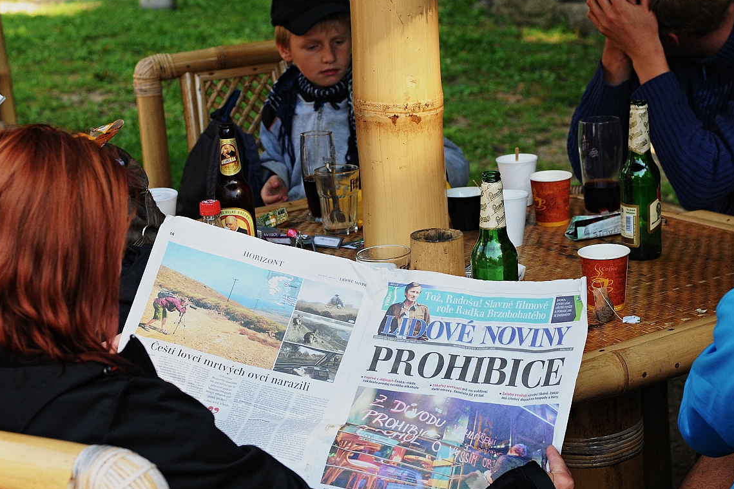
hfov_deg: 25.7
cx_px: 351
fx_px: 1610
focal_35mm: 79
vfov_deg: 17.3
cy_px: 233
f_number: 5
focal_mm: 50
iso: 640
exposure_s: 1/640
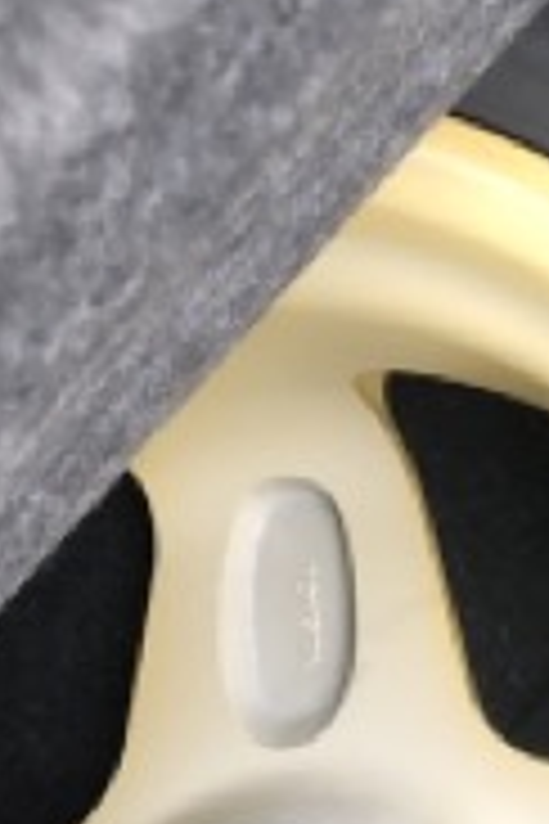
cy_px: 770
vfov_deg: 19.6
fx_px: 2333
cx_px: 909
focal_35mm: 102
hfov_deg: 12.5
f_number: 1.8
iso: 100
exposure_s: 1/15
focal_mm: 3.99
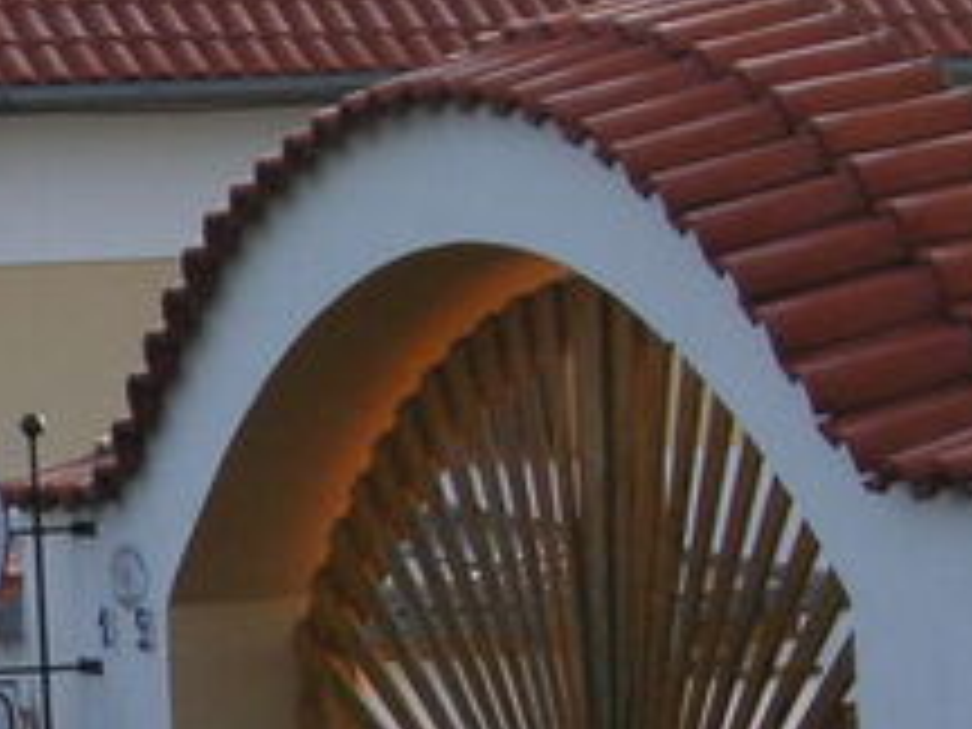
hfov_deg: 9.0
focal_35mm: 215
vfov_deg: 6.9
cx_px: -472
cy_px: 500
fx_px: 6037
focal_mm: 9.6
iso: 50
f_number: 3.7
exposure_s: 1/350
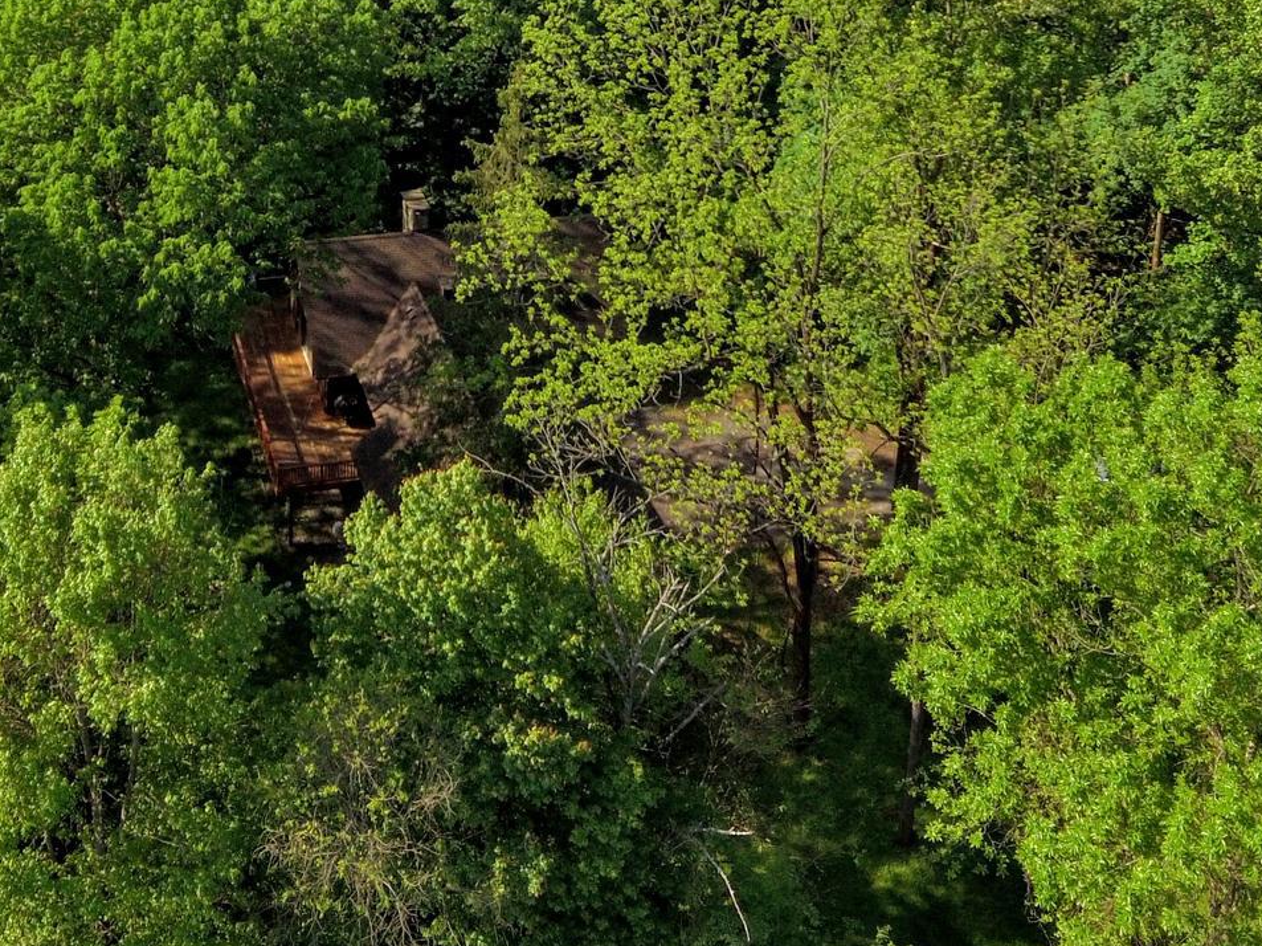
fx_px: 1567
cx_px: 338
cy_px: -40
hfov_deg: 42.7
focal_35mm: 43
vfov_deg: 30.7
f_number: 2.8
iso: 100
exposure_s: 1/887
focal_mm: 3.61
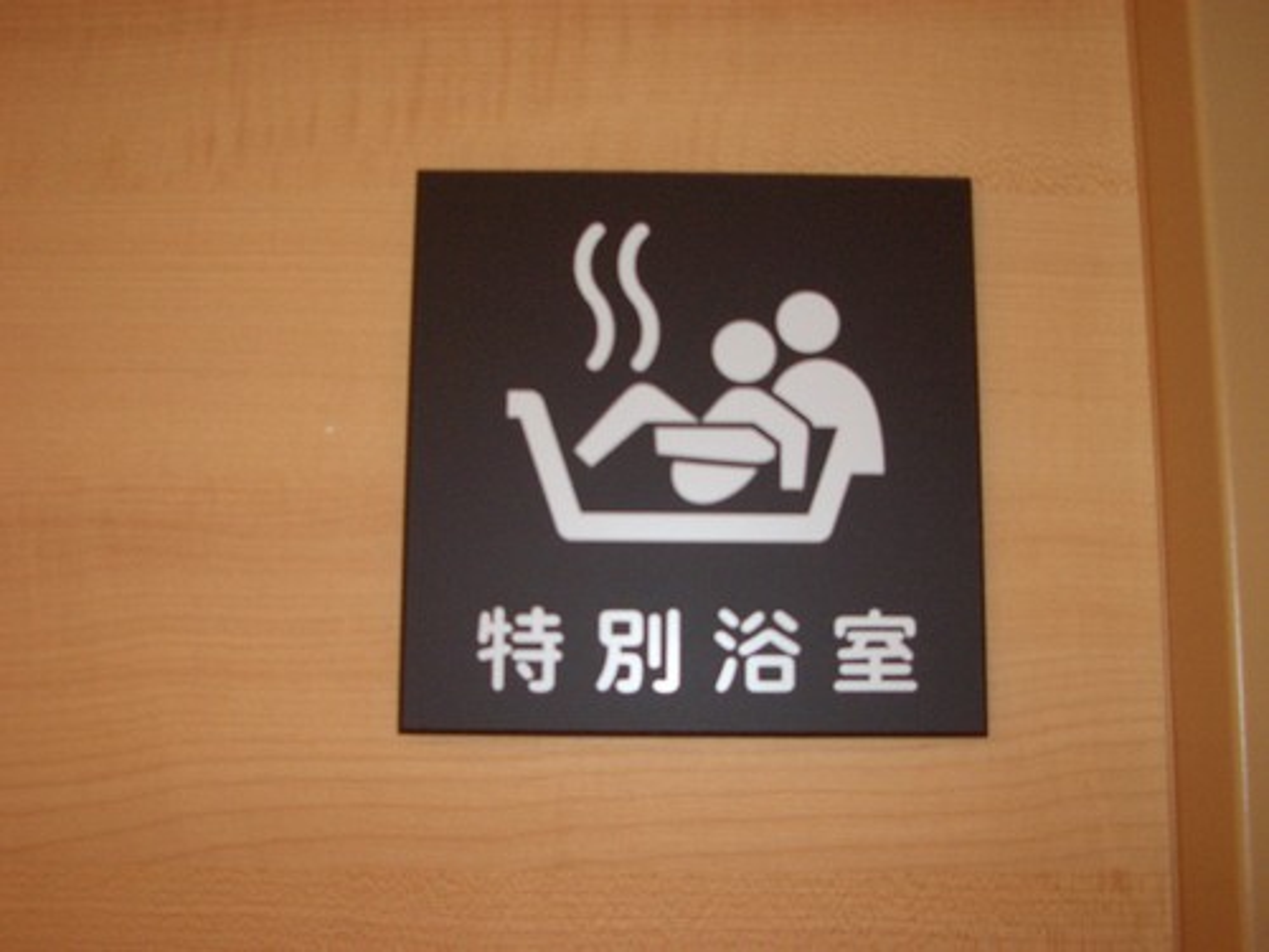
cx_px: 634
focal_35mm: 41
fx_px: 1503
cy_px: 476
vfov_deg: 35.1
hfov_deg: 45.8
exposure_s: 1/60
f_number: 2.8
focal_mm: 6.8
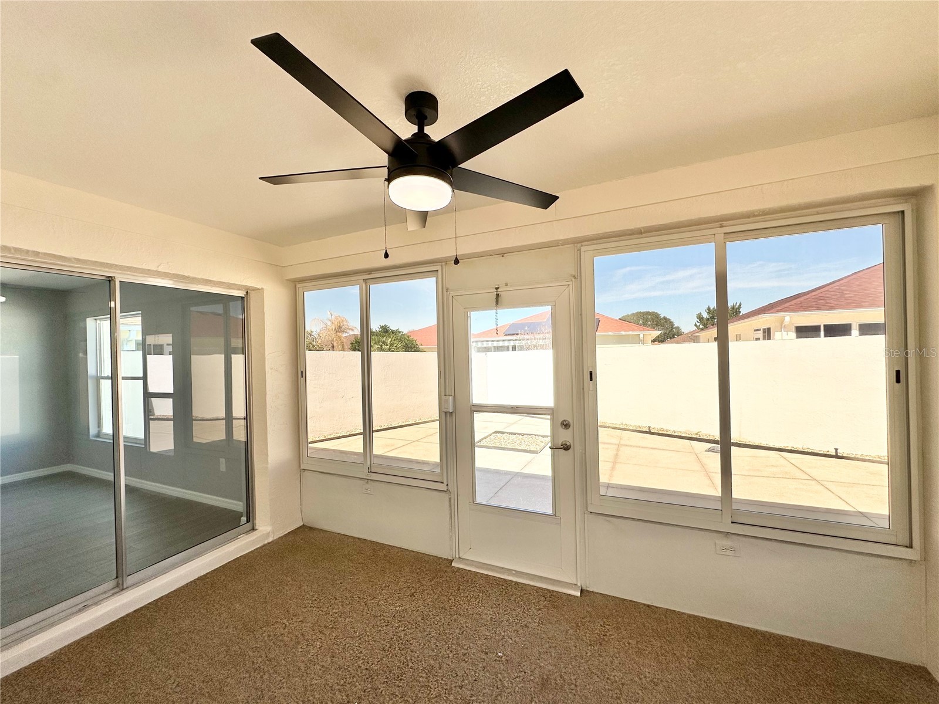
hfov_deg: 102.1
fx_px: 380
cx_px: 470
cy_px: 352
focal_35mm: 14
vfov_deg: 85.7
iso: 40
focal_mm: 2.22
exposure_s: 1/725
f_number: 2.2
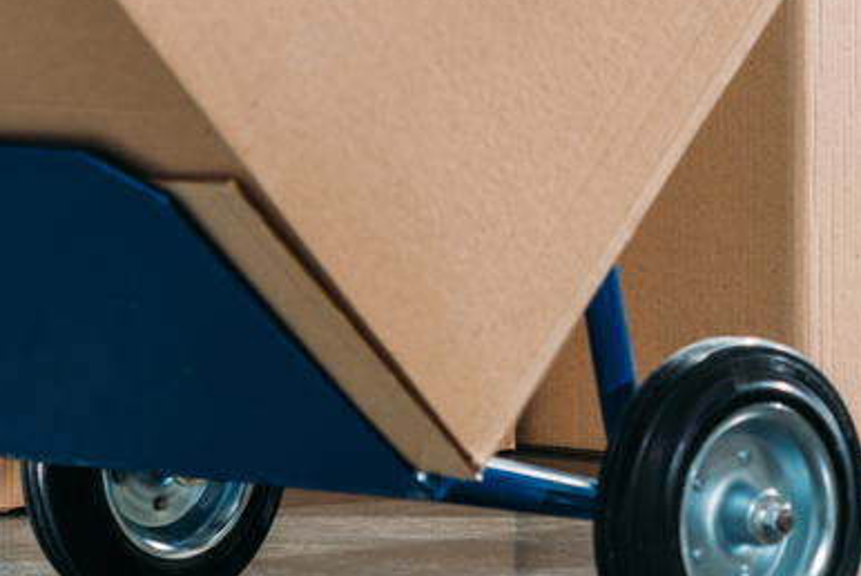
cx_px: 756
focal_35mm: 390
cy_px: -26
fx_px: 9334
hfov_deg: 5.3
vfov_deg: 3.5
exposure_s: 1/160
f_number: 5
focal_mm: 120
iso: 100
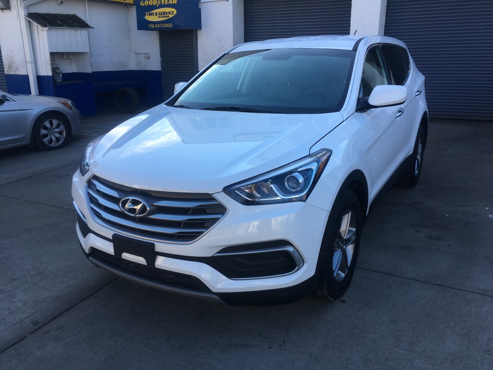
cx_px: 246
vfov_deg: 48.2
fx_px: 413
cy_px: 185
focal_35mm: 29
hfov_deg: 61.7
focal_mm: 4.15
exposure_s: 1/437
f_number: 2.2
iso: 25
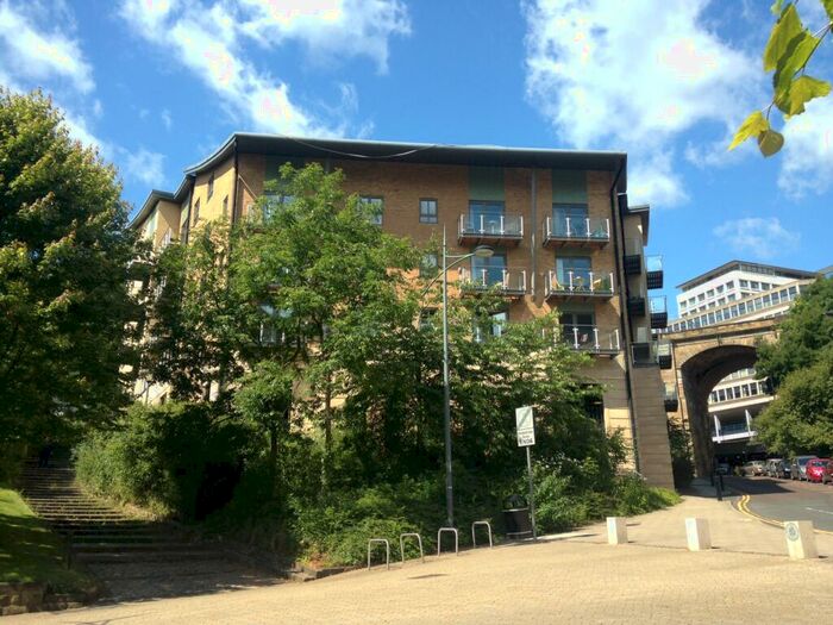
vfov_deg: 42.9
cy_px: 312
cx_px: 416
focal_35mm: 33
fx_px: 794
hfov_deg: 55.4
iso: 50
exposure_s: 1/775
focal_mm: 4.12
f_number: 2.4
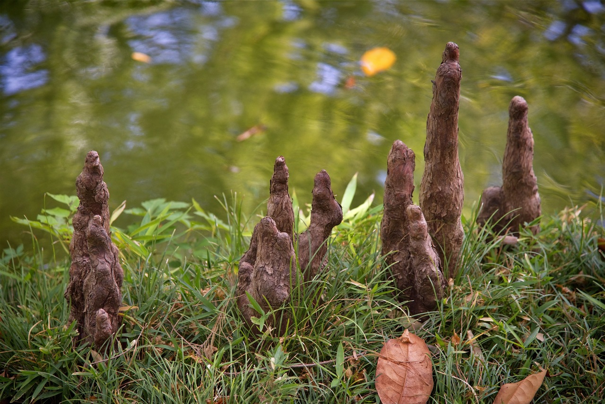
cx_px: 302
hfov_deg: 17.1
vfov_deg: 11.4
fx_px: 2017
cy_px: 202
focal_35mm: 120
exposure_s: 1/250
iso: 800
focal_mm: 120
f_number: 4
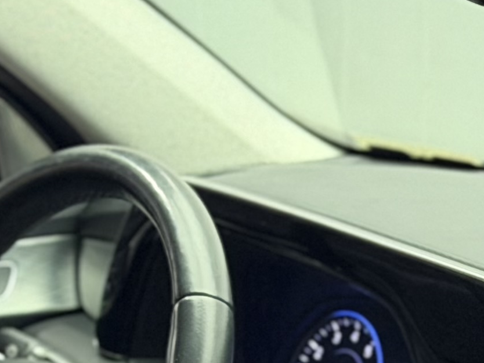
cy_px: 790
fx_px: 3245
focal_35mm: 232
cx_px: 510
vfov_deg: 6.2
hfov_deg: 8.5
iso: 320
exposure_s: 1/40
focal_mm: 6.76
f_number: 1.78
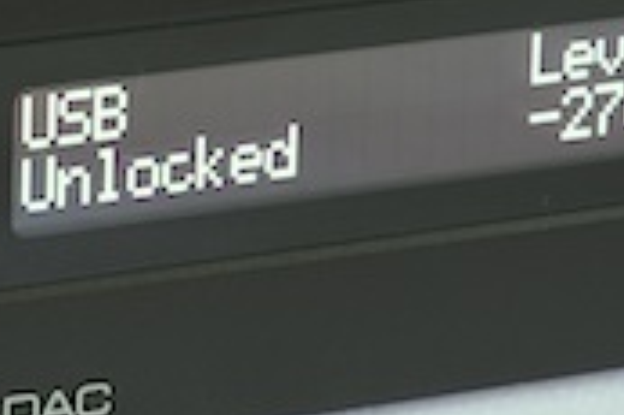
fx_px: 5039
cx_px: 231
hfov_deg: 7.1
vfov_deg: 4.7
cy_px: 135
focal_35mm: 291
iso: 200
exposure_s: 5
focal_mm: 105
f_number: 16
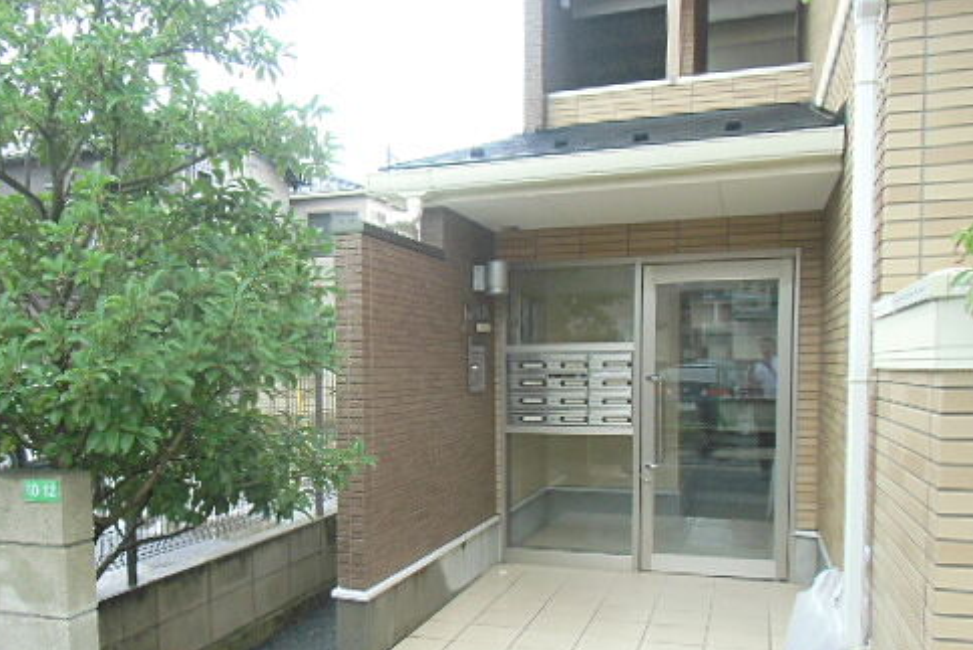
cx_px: 394
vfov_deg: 39.4
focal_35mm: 33
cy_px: 449
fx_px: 892
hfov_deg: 56.8
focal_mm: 4.24
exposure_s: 1/125
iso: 200
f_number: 3
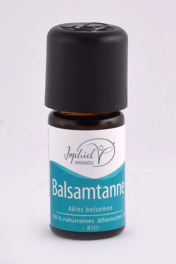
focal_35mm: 82
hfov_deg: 16.5
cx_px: 88
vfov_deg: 24.6
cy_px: 132
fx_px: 605
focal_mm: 55
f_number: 11
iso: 100
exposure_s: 1/125
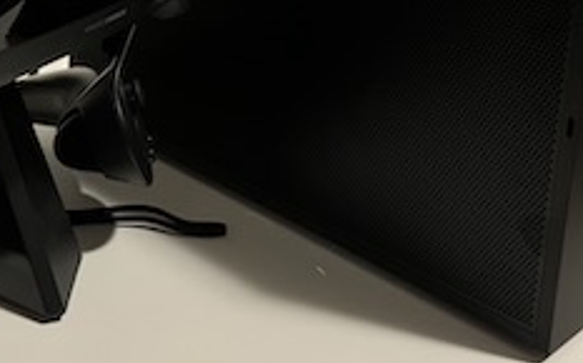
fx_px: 1111
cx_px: 245
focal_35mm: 70
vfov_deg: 18.4
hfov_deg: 29.4
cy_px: 80
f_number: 1.78
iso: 640
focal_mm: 6.86
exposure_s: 1/31
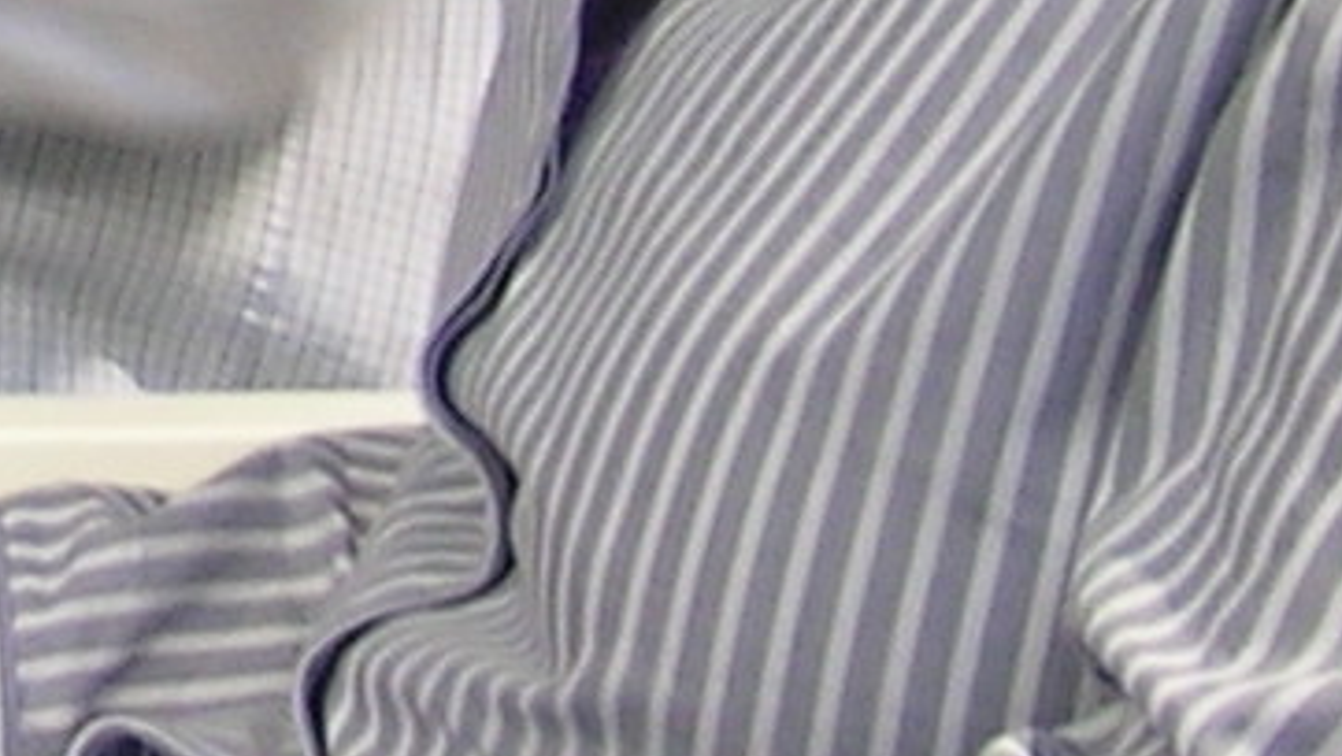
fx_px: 9719
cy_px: -1275
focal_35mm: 273
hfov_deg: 7.6
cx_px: -1097
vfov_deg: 4.3
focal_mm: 7.2
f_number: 3
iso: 50
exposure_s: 1/11.9
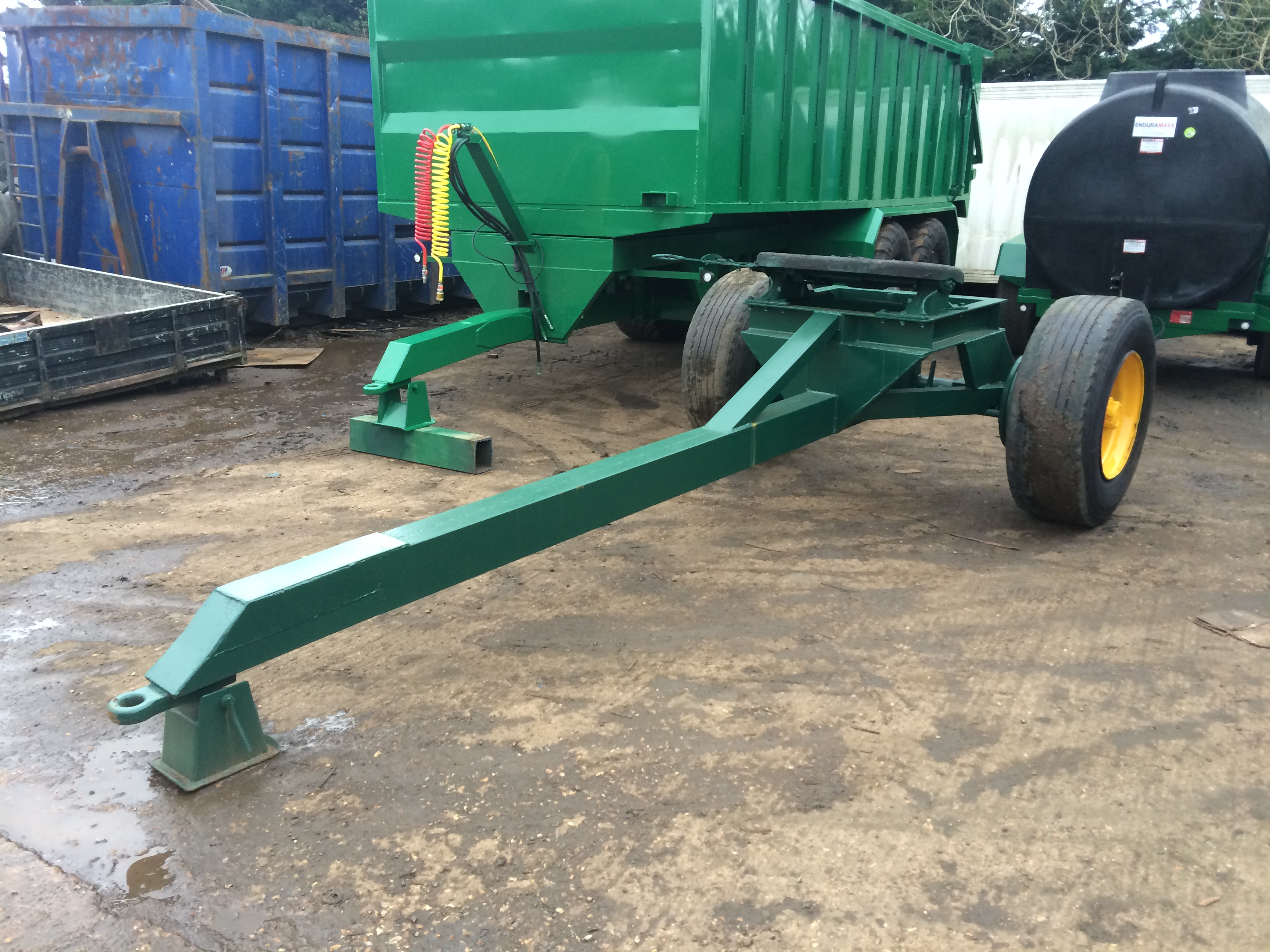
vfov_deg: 48.2
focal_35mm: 29
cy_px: 476
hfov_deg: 61.7
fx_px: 1064
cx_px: 635
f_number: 2.2
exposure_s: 1/30
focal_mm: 4.15
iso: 40
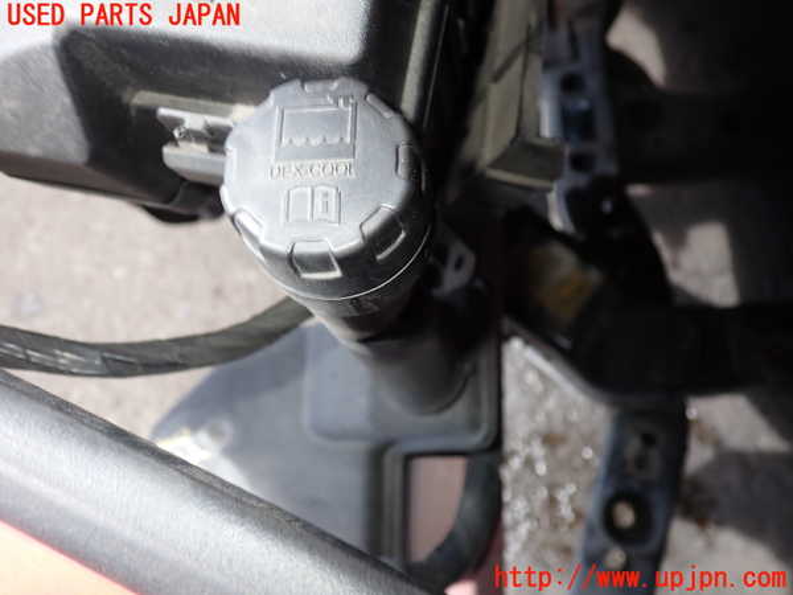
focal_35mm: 30
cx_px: 396
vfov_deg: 46.8
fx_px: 687
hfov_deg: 60.0
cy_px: 298
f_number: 6.3
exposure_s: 1/30
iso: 100
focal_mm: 5.4
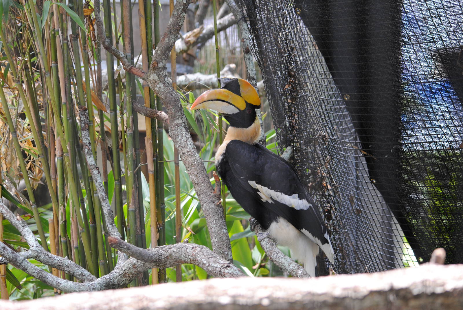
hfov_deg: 19.4
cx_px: 232
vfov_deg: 13.1
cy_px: 155
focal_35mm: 105
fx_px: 1352
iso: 400
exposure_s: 1/60
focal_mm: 70
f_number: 4.5
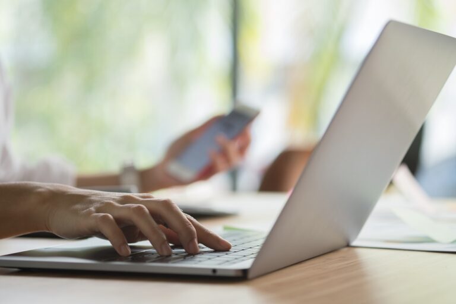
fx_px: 1140
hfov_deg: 22.6
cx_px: 228
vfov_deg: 15.2
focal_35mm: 90
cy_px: 152
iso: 200
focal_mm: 60
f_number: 2.4
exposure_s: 1/125
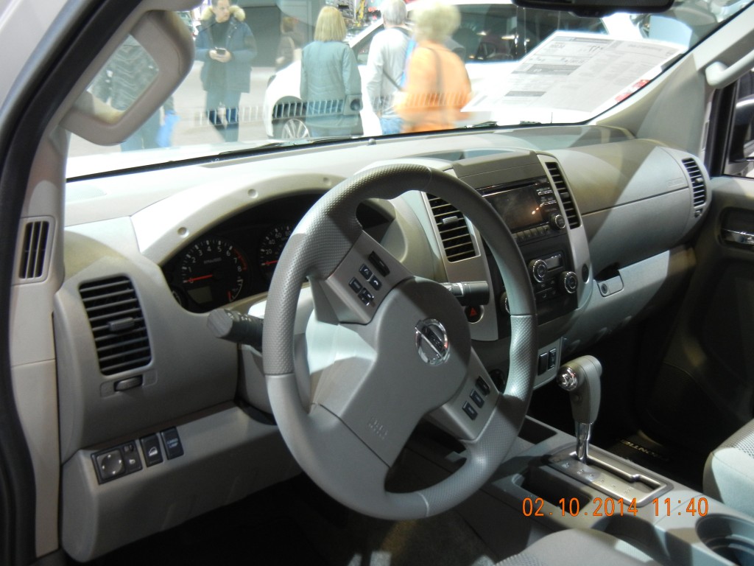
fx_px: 741
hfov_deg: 54.0
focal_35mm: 34
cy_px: 283
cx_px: 377
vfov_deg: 41.8
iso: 400
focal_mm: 6.2
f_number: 3.6
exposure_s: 1/17
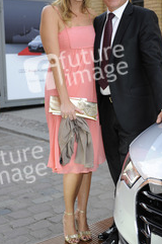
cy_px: 119
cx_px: 105
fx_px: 426
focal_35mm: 63
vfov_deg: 31.9
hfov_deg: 21.4
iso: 500
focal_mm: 38
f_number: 4
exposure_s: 1/160
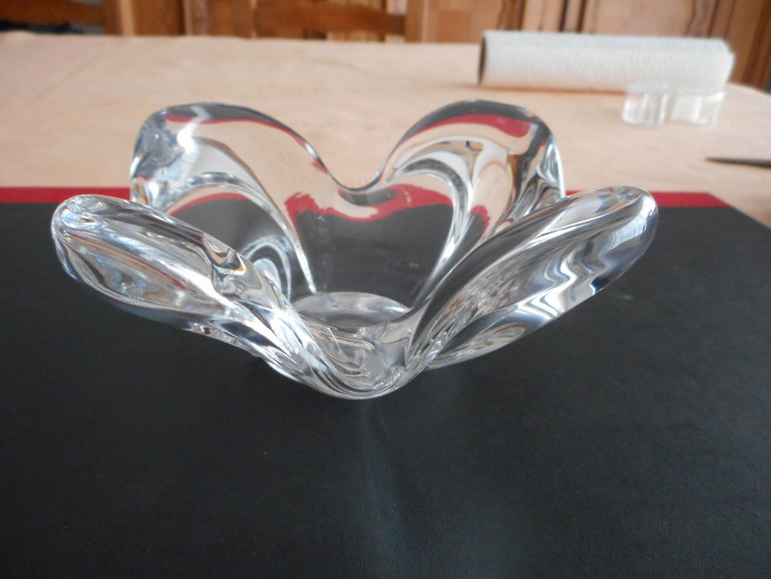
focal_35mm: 28
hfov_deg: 63.4
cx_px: 357
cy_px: 269
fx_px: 624
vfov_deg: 49.7
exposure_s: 1/30
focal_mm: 4.5
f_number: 3.7
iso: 400
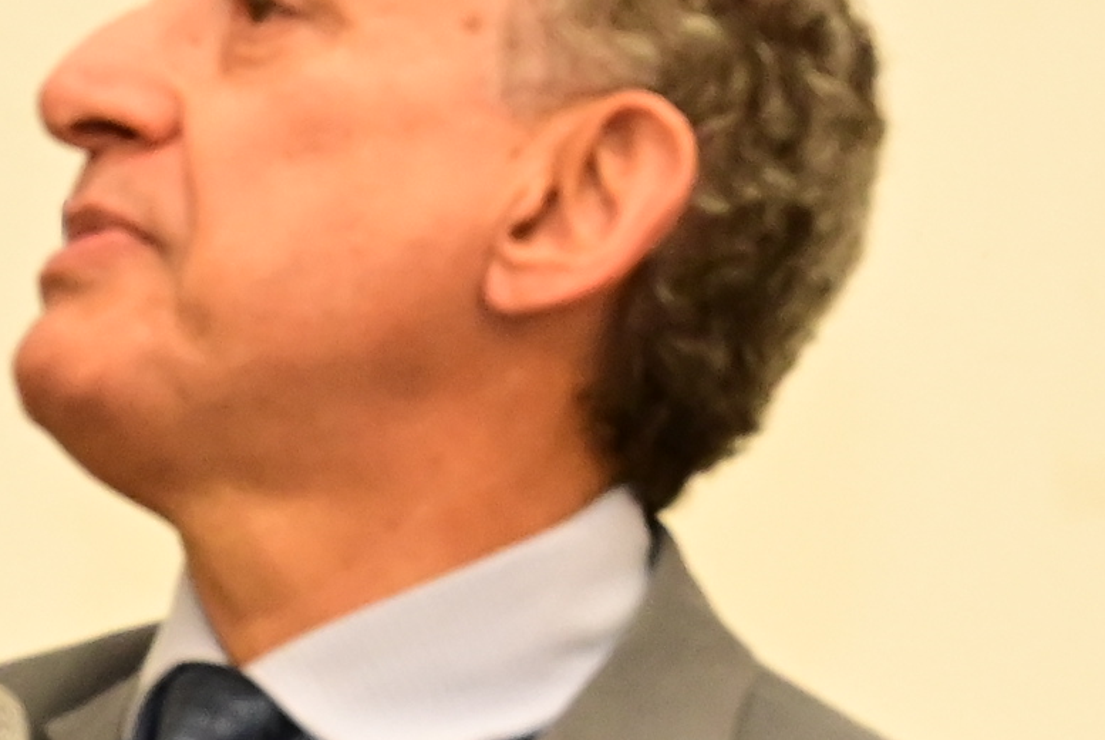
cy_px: 834
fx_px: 9895
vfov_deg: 4.3
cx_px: -142
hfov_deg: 6.4
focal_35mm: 322
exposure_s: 1/125
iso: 3200
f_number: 4.5
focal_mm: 57
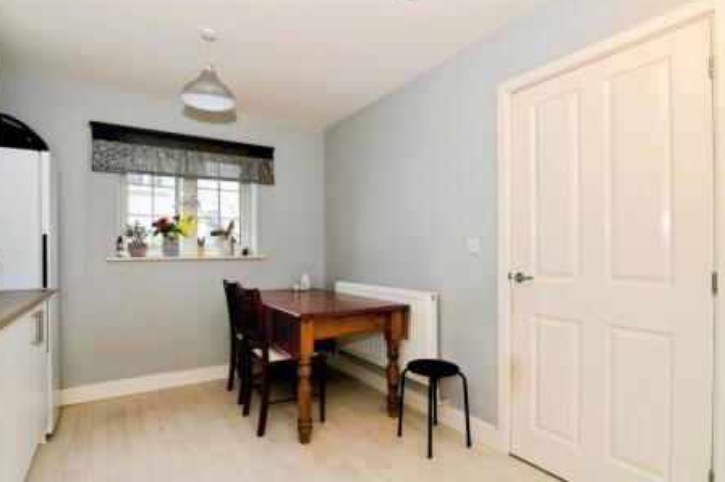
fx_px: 342
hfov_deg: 93.3
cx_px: 350
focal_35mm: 17
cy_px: 247
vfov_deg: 70.3
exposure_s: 1/40
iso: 200
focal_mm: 11
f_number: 7.1
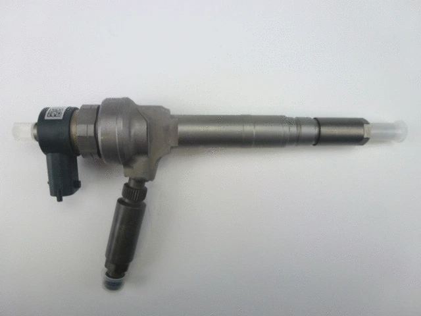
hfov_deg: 71.6
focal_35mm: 24
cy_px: 158
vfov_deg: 56.8
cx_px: 210
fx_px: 292
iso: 100
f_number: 3.3
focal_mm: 4.3
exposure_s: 1/60
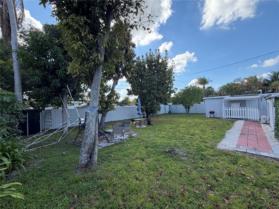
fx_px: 113
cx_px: 140
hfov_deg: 102.1
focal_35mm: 14
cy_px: 104
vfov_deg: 85.7
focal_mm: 2.22
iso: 40
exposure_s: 1/540
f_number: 2.2
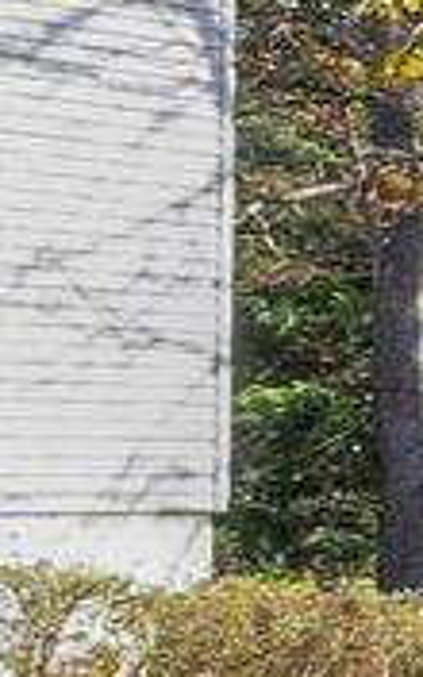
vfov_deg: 10.2
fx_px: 3726
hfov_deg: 3.3
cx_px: 3907
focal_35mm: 202
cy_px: -179
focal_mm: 17
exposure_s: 1/500
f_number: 8
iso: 1250
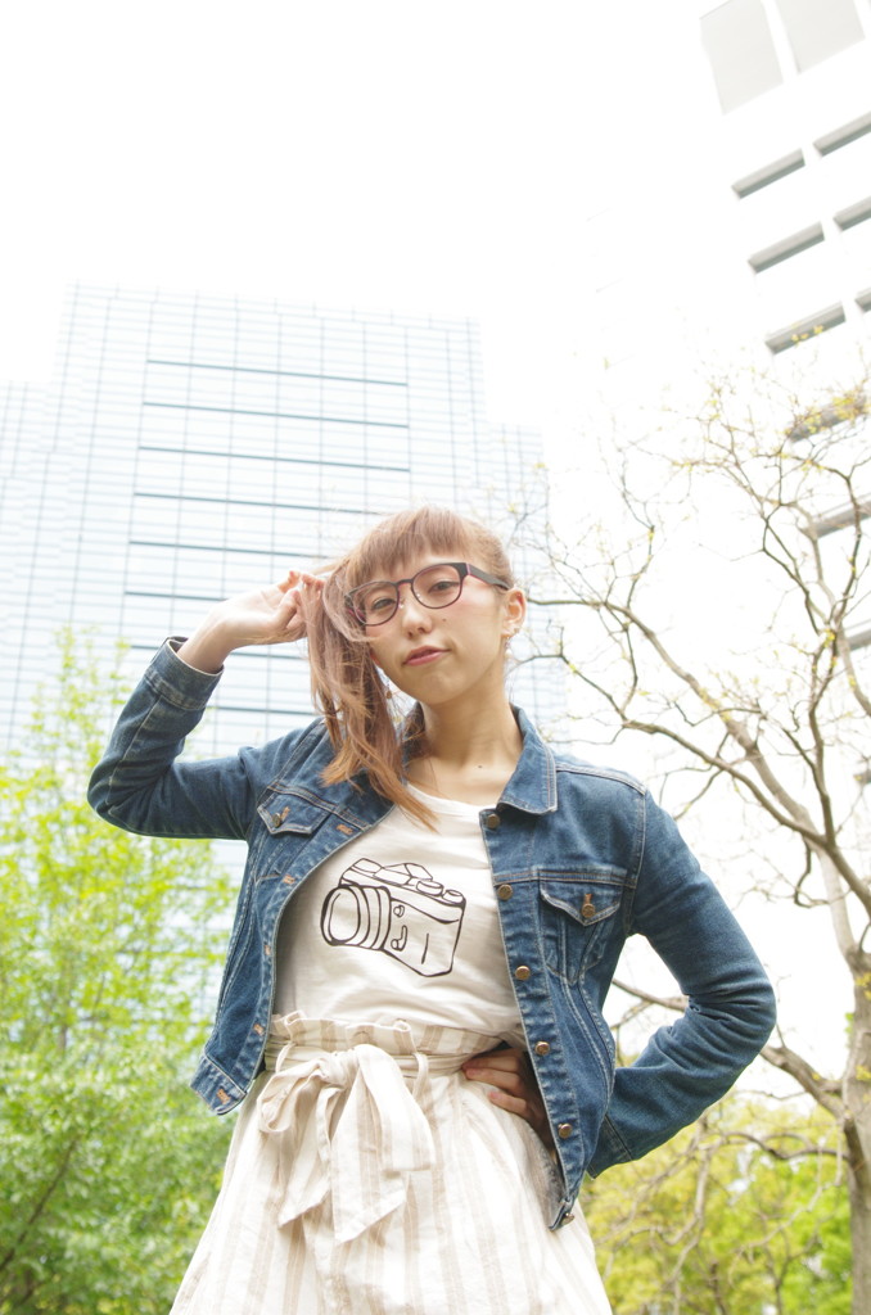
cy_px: 658
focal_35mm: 42
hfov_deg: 31.7
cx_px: 436
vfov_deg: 46.5
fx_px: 1531
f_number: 4
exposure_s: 1/400
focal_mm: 28
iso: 400
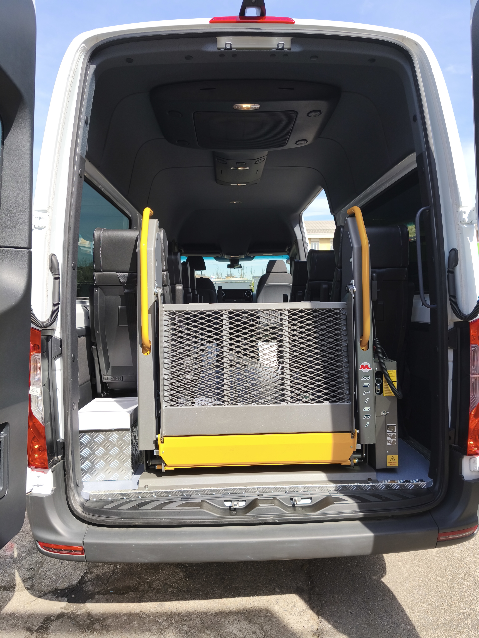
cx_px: 240
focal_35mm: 23
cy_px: 319
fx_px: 424
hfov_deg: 58.9
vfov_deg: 73.9
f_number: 1.7
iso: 80
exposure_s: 1/1155
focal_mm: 5.35
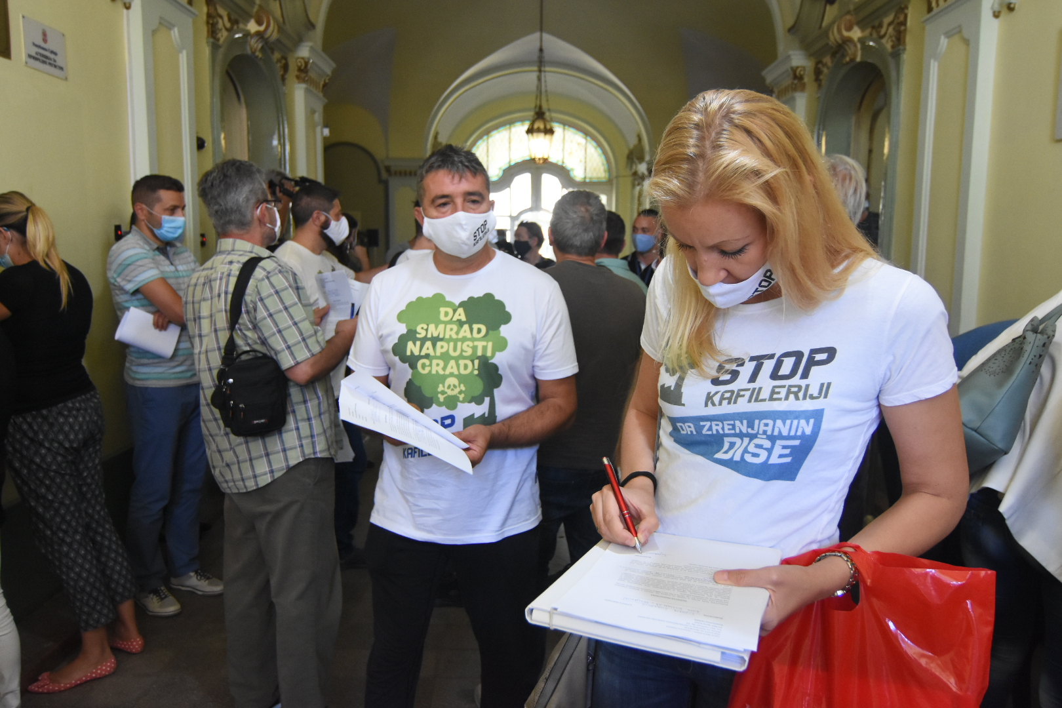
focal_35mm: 27
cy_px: 354
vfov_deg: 47.9
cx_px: 531
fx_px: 796
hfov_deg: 67.4
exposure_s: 1/125
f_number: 4
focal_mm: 18
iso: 2000
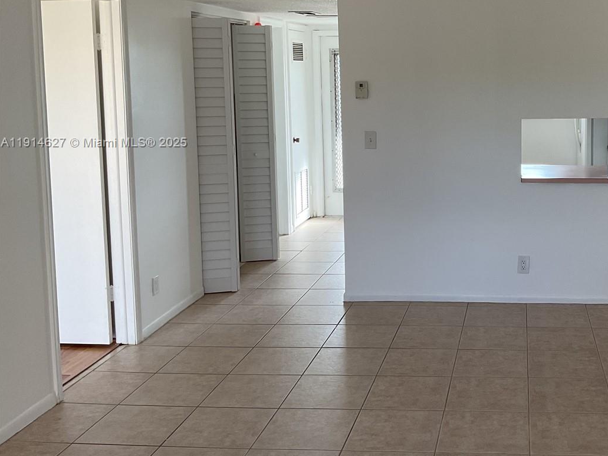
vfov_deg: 31.9
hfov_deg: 40.6
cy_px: 143
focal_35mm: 45
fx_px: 790
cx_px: 470
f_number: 1.8
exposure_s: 1/120
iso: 50
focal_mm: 3
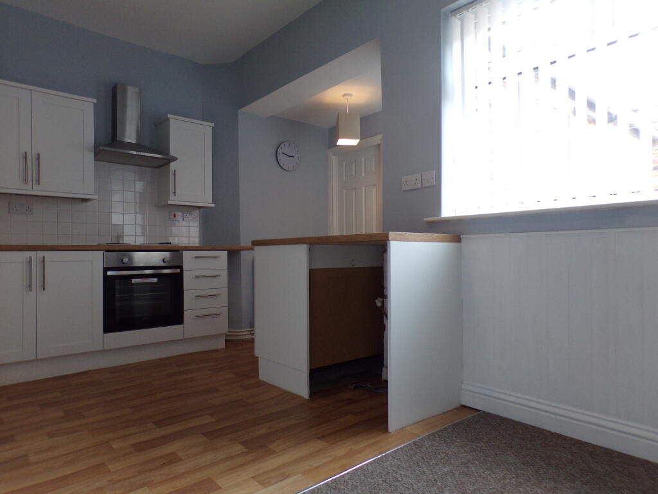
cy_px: 247
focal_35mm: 24
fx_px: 456
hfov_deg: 71.6
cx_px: 329
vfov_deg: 56.8
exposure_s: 1/34
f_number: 3
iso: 136
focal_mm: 4.3
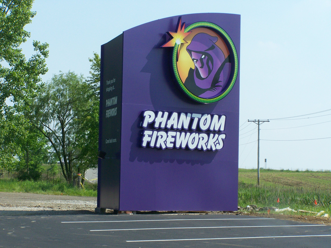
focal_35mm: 105
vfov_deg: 14.1
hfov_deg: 18.7
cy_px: 124
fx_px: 1005
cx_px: 166
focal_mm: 17.5
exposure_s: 1/640
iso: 160
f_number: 6.3
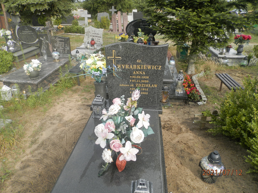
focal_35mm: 25
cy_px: 96
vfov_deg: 54.9
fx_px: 186
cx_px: 129
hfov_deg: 69.4
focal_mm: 4.5
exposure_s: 1/400
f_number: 3.1
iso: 80
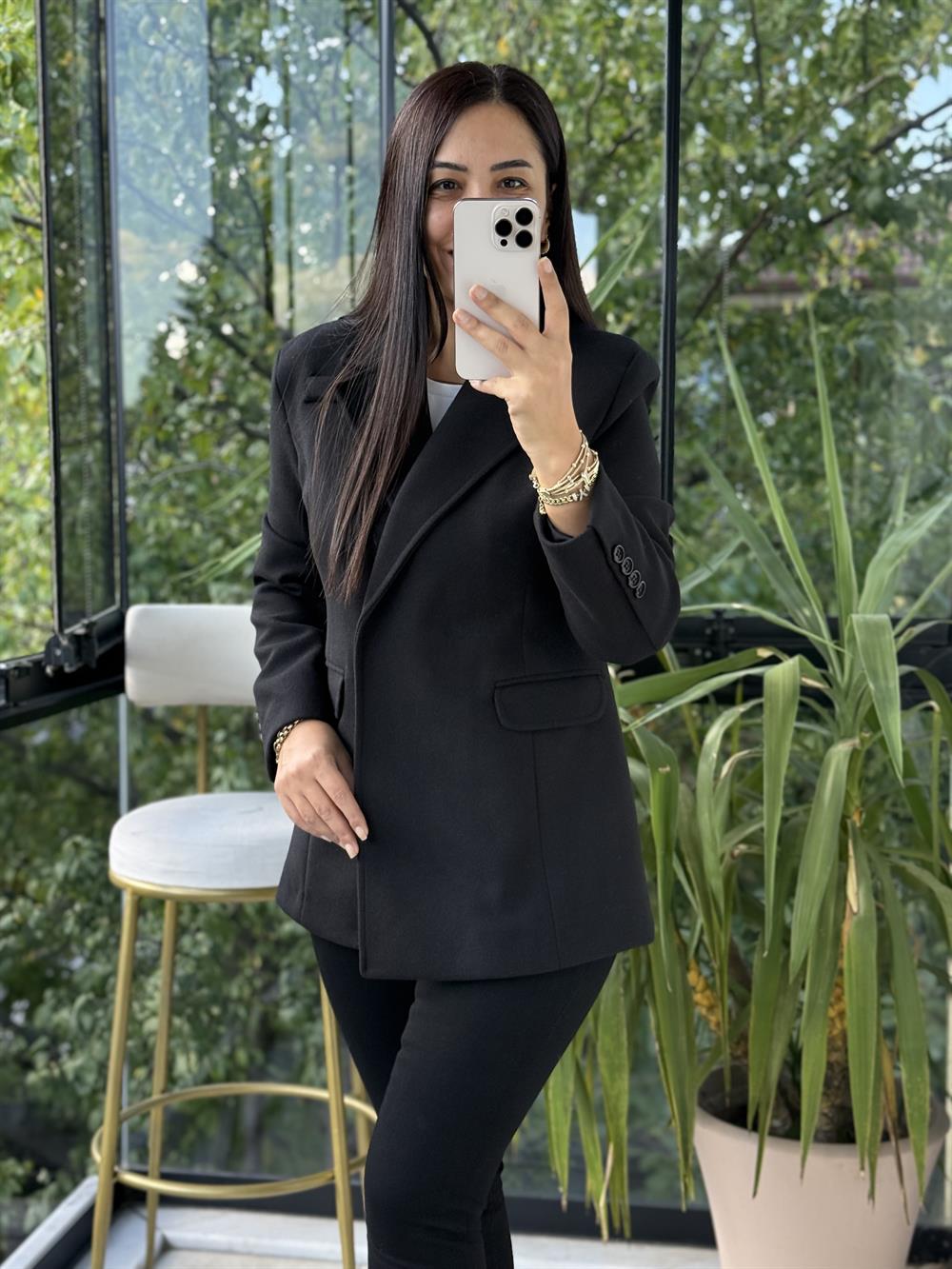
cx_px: 476
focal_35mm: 48
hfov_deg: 30.3
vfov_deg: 39.7
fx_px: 1760
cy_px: 634
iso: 80
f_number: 1.78
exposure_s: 1/150
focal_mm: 6.76
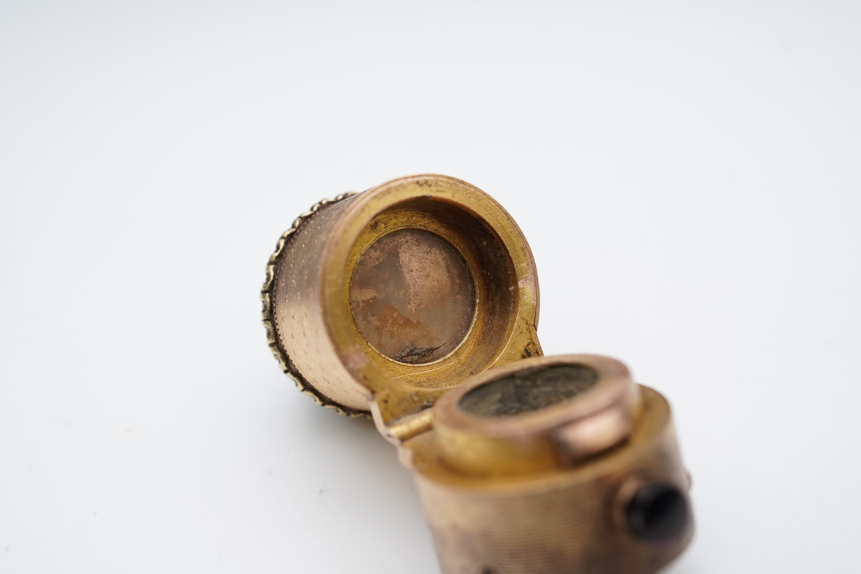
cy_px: 287
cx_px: 430
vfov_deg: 29.9
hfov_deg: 43.6
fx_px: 1076
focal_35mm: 45
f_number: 16
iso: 400
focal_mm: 30
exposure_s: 1/125
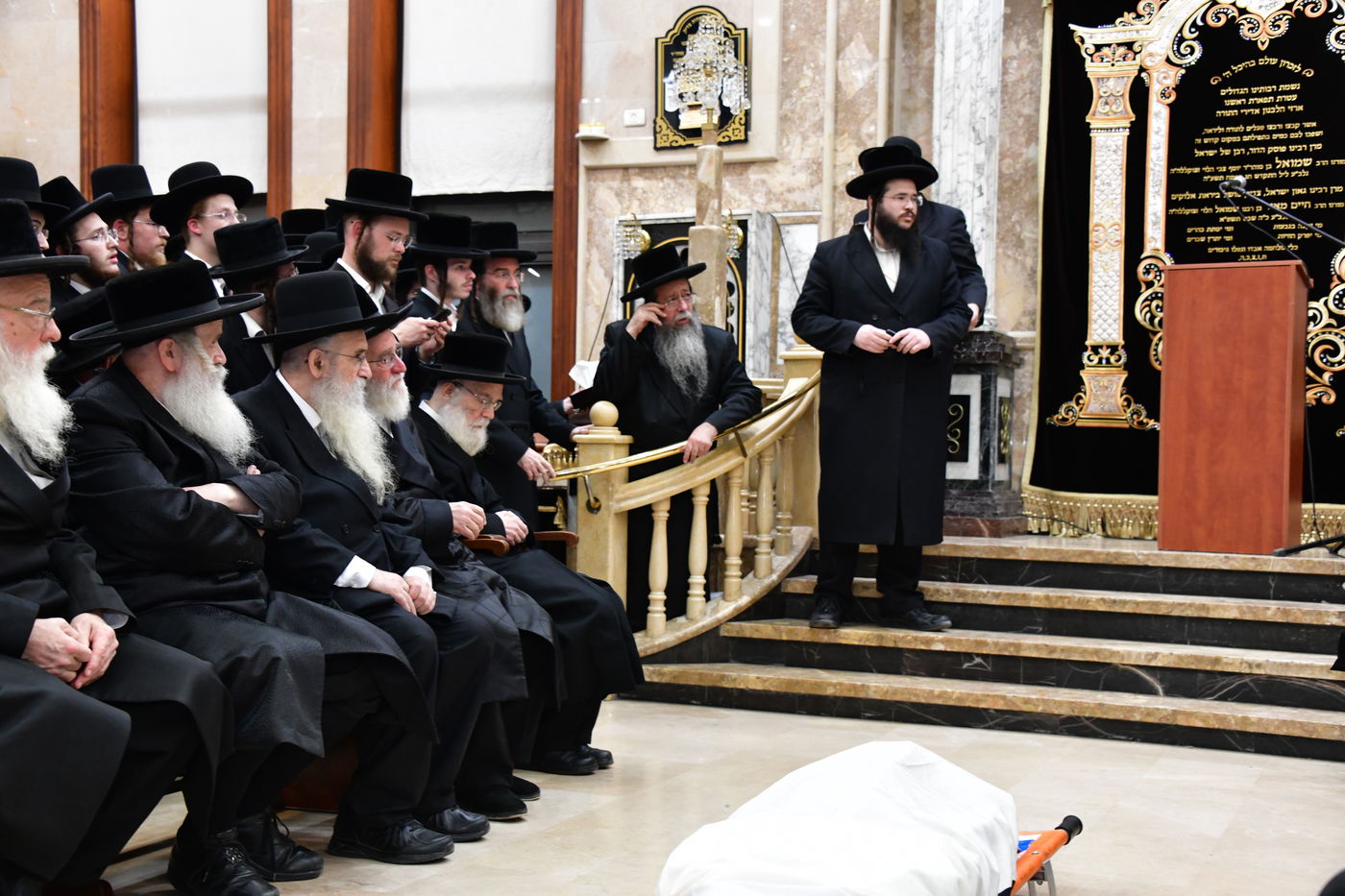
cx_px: 672
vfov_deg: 28.1
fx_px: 1793
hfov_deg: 41.1
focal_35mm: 48
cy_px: 448
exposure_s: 1/100
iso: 3200
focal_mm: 48
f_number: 5.6
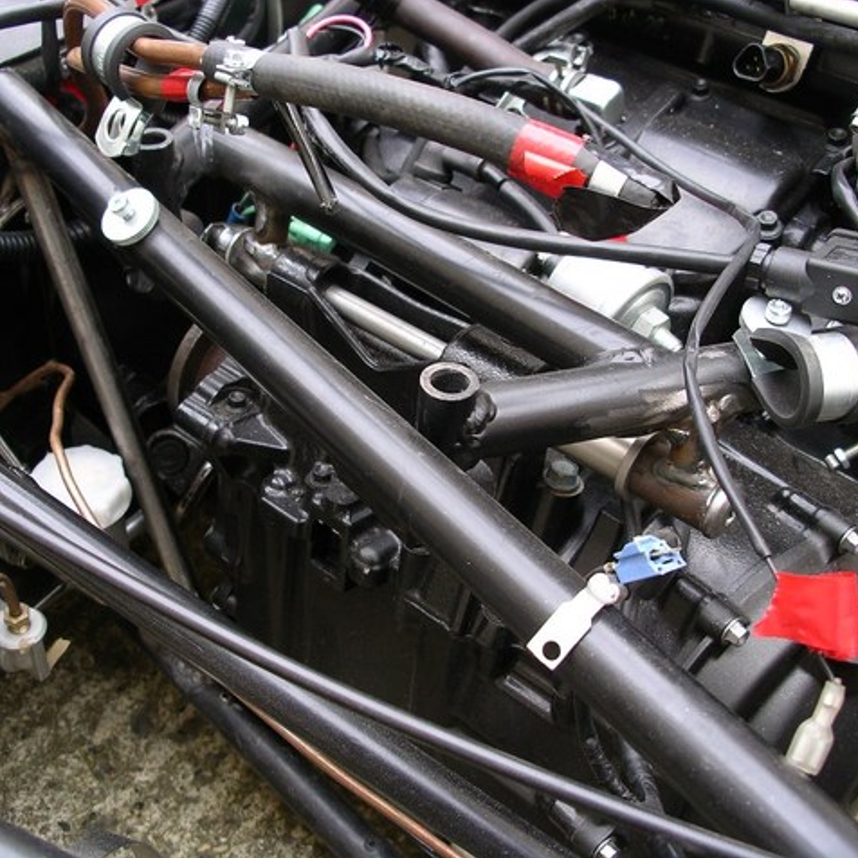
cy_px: 427
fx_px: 1234
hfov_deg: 38.3
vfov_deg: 38.3
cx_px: 375
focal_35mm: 44
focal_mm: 7.8
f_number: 2.8
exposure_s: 1/100
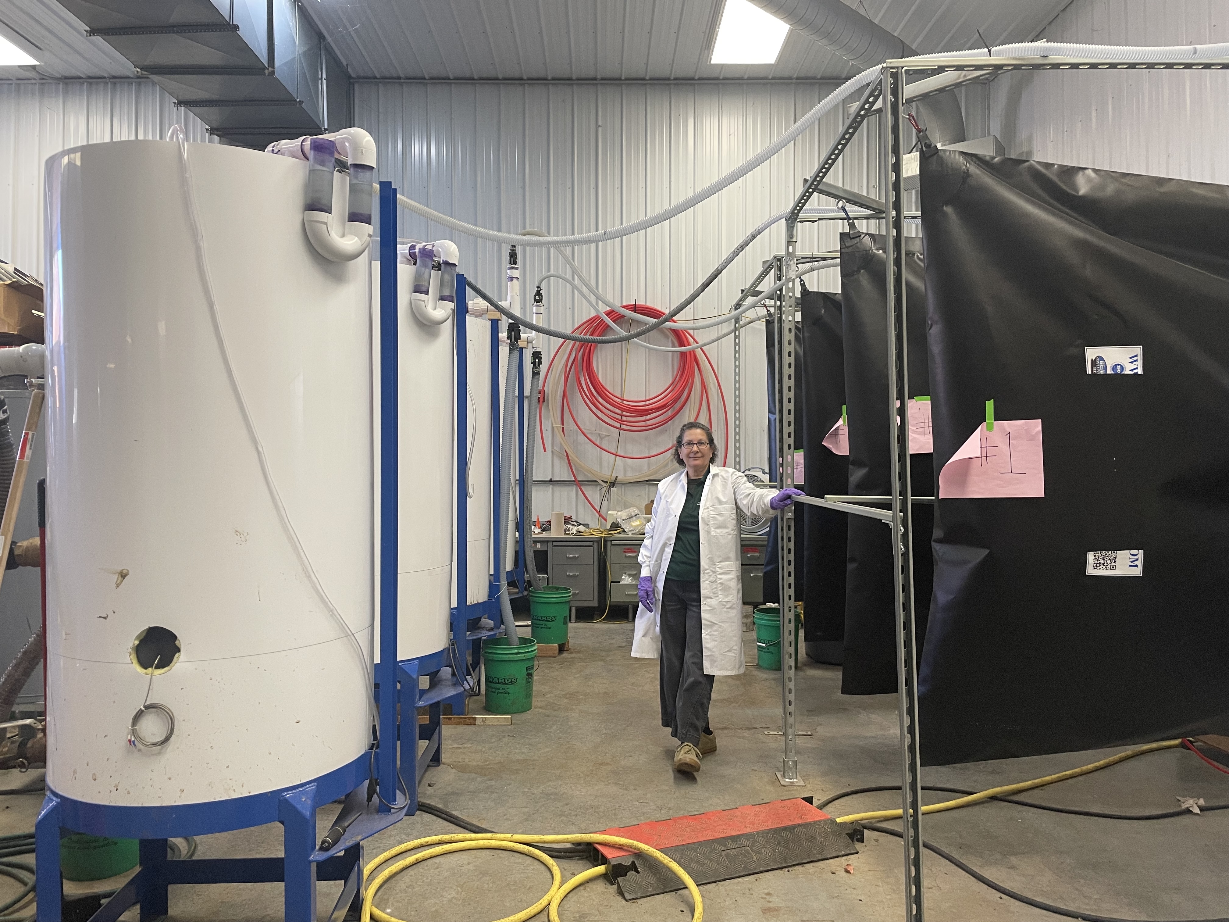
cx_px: 614
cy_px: 461
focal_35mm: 26
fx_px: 923
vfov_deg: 53.1
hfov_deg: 67.3
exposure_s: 1/60
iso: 100
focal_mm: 4.2
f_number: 1.6
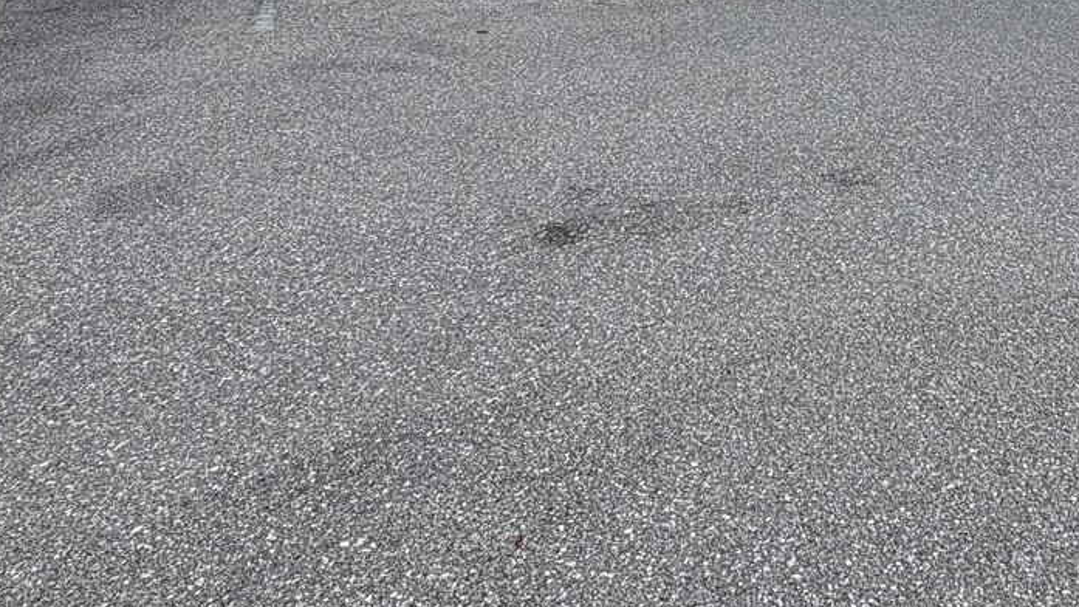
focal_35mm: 35
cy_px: -167
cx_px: 848
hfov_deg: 53.2
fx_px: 1001
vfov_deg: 28.2
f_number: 2.2
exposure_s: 1/914
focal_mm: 2.22
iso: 20
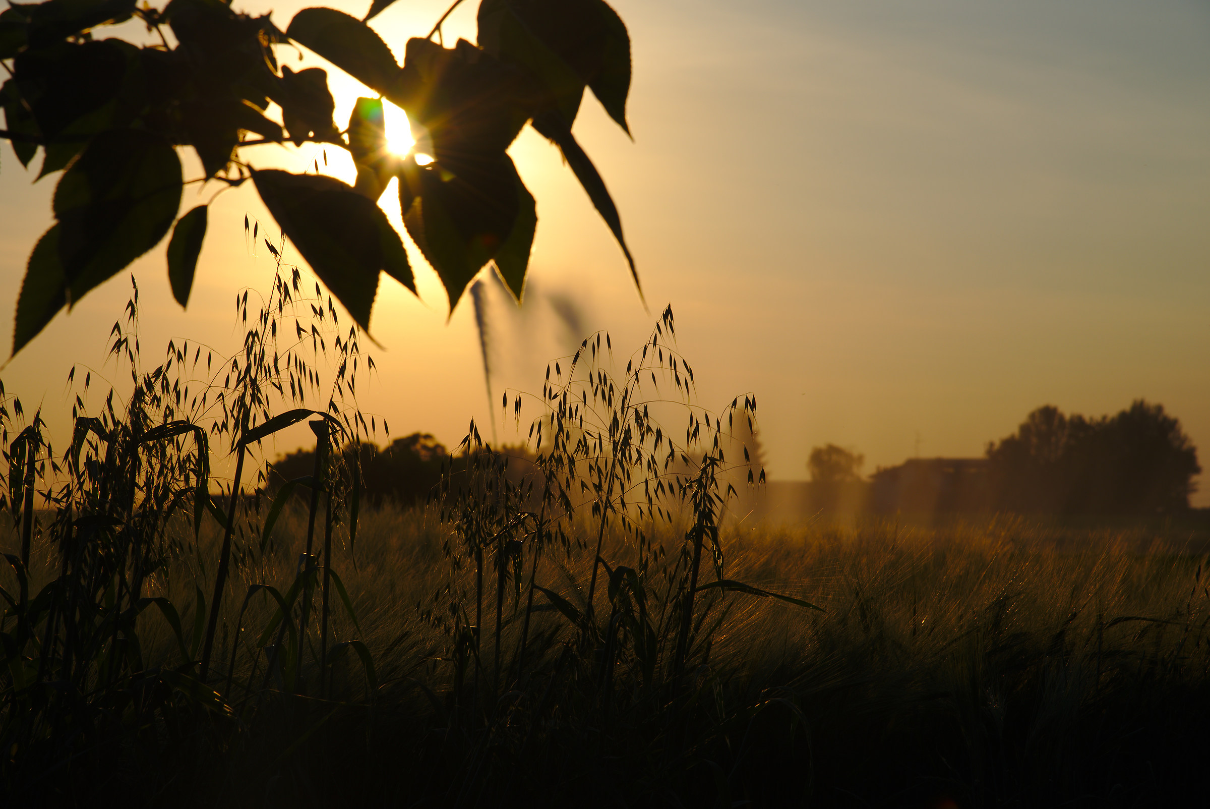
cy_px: 404
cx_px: 605
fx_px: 3532
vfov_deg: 13.1
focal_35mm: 105
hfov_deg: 19.4
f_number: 13
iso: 100
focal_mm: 105
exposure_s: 1/160
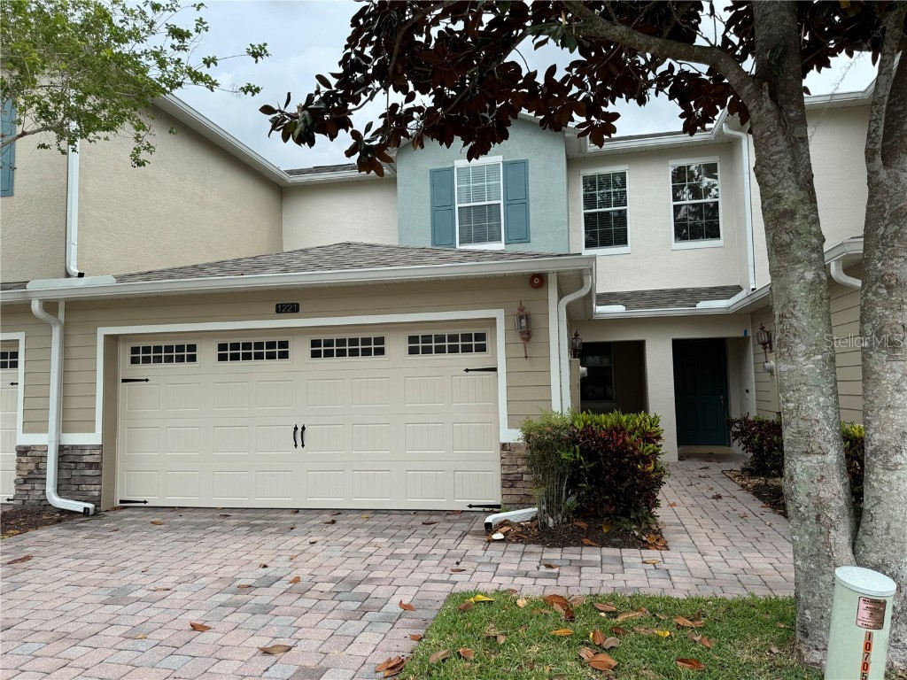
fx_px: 629
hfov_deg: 71.6
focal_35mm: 24
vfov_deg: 56.8
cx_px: 454
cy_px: 340
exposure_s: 1/2506
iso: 80
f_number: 1.78
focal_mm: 6.76
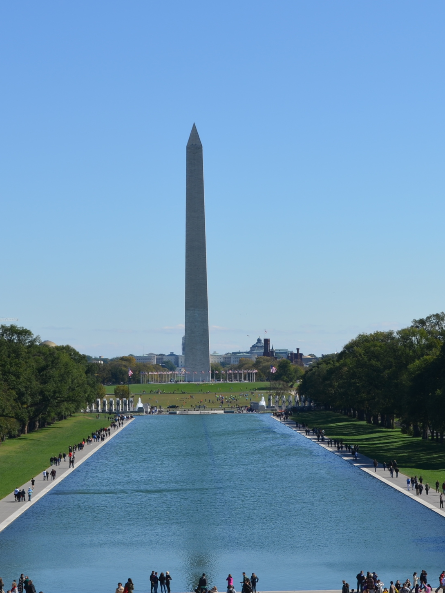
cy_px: 278
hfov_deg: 13.0
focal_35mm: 114
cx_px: 273
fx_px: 1954
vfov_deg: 17.3
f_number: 8
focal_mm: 46
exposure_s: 1/250
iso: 100
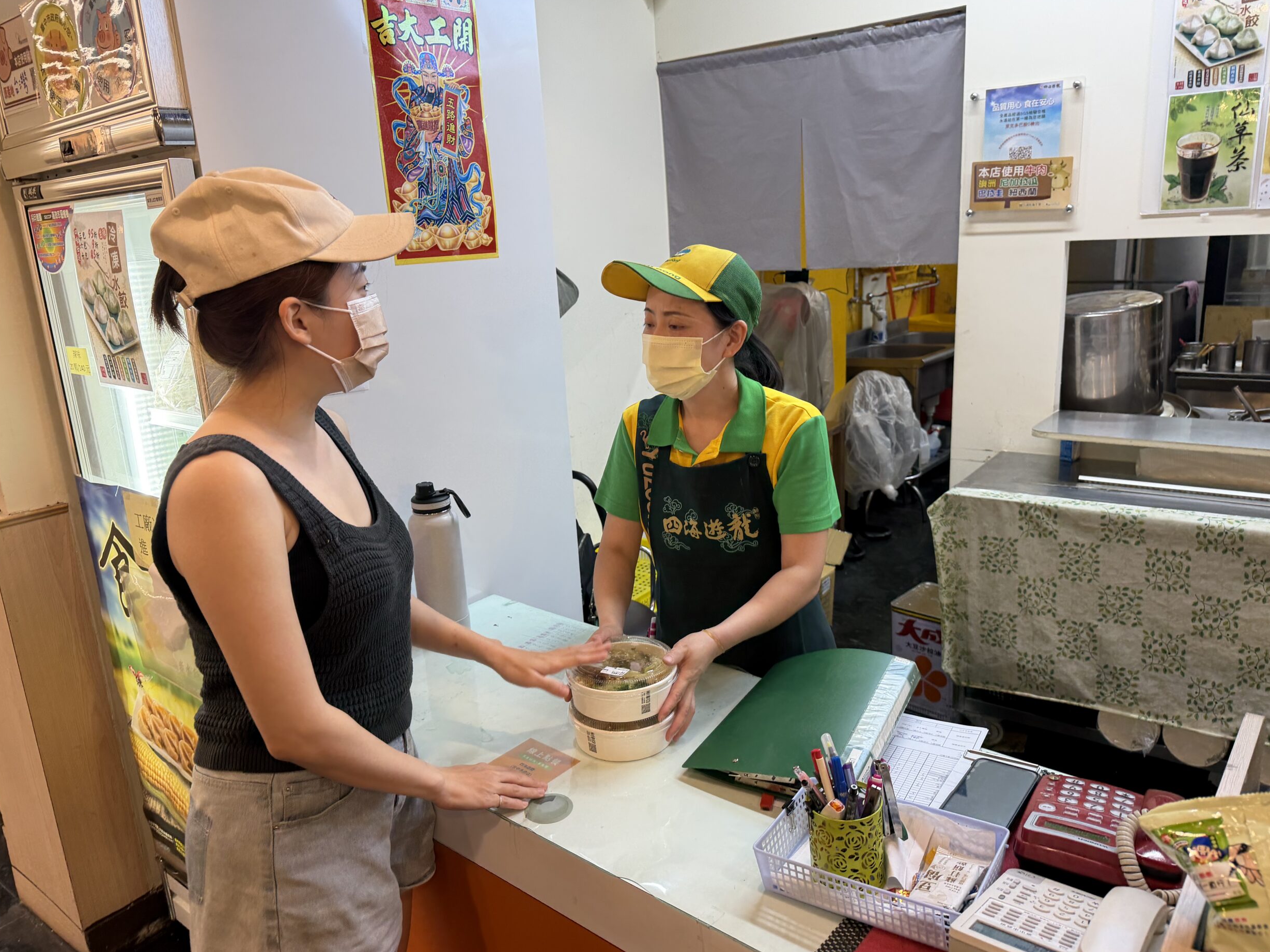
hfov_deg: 69.4
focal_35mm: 25
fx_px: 917
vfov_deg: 54.9
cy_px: 481
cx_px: 638
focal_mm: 6.76
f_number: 1.78
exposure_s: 1/60
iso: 100
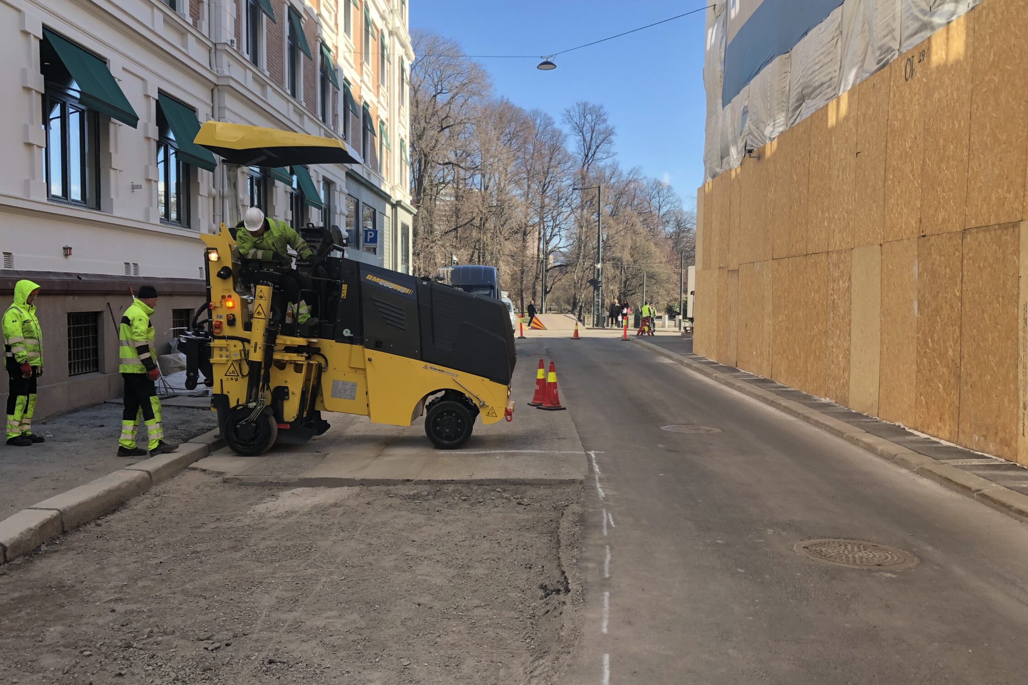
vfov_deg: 39.9
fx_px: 942
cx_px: 446
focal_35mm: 33
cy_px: 372
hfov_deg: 57.0
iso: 20
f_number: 1.8
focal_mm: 3.99
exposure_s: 1/400
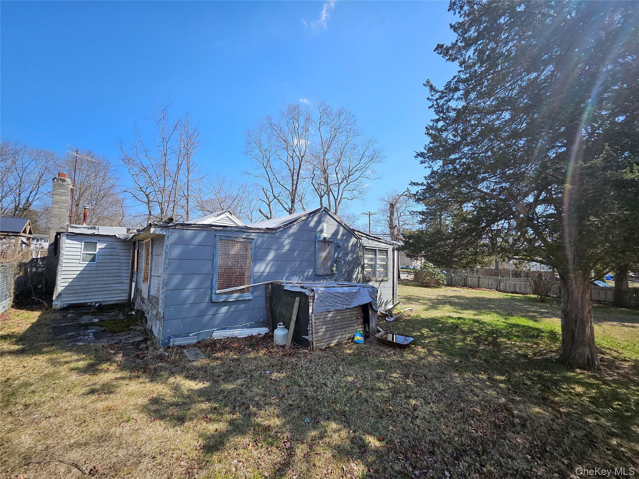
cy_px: 240
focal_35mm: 13
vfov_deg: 89.9
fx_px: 240
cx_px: 320
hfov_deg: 106.2
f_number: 2.2
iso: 32
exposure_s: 1/742
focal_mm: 1.7
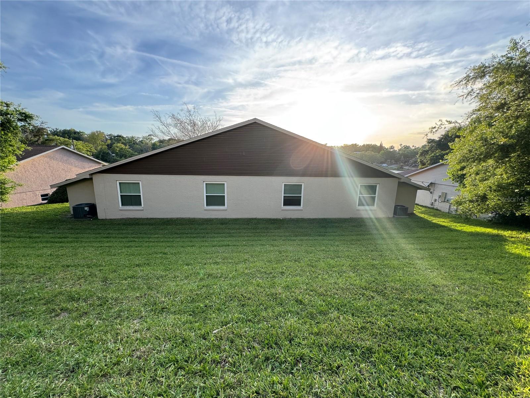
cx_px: 265
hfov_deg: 102.1
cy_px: 199
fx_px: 214
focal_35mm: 14
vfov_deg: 85.7
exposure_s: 1/204
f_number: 2.2
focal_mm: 2.22
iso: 40
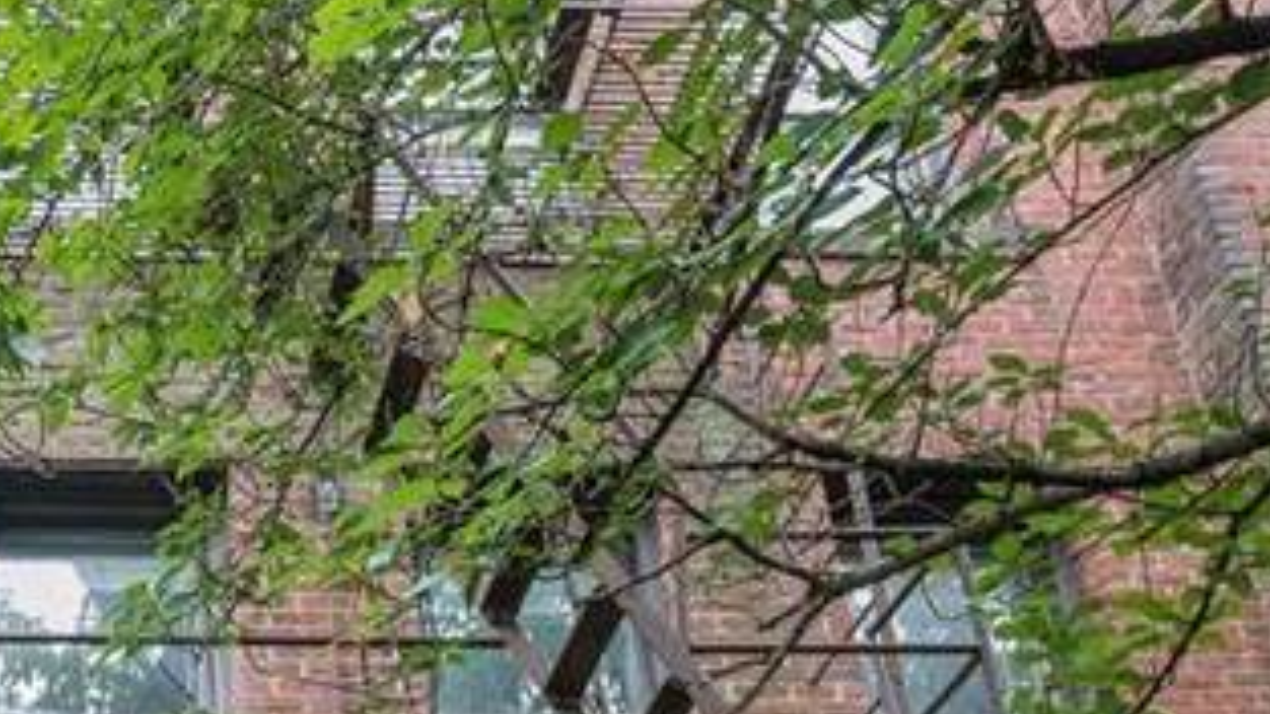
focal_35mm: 60
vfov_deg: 16.9
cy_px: 1247
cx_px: -122
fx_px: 2020
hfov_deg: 31.1
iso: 400
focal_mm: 14
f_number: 7.1
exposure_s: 1/40
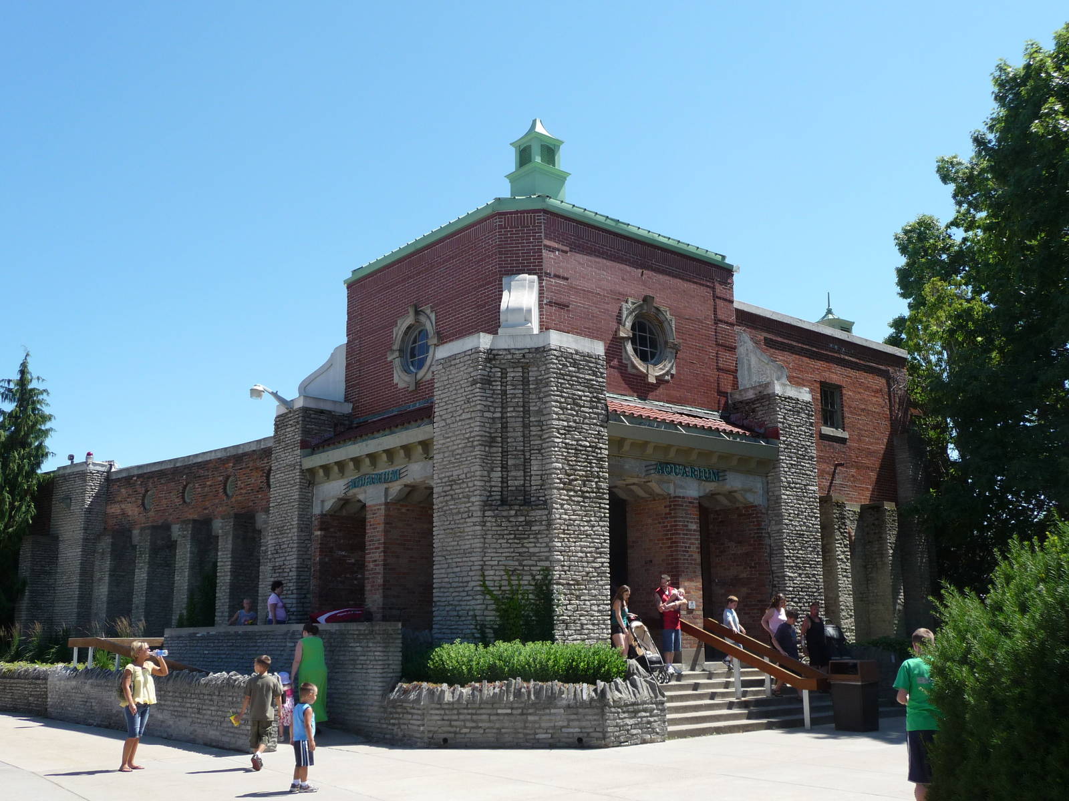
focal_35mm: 34
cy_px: 400
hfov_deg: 54.0
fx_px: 1050
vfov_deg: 41.8
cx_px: 534
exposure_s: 1/500
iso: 100
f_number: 3.6
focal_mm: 5.6
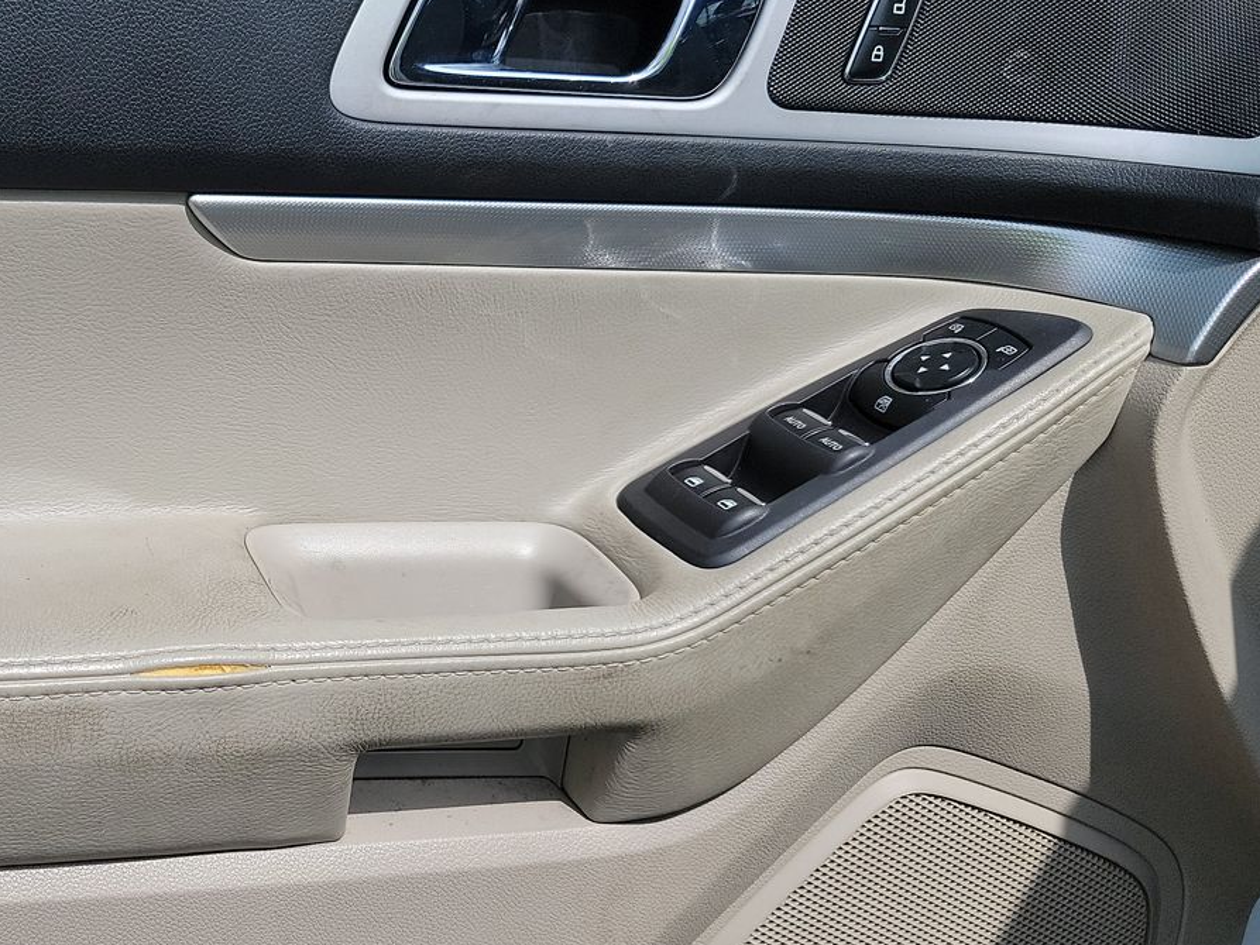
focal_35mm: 43
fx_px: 1565
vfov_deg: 33.6
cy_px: 504
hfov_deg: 41.1
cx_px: 176
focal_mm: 6.7
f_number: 1.8
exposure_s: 1/1032
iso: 50
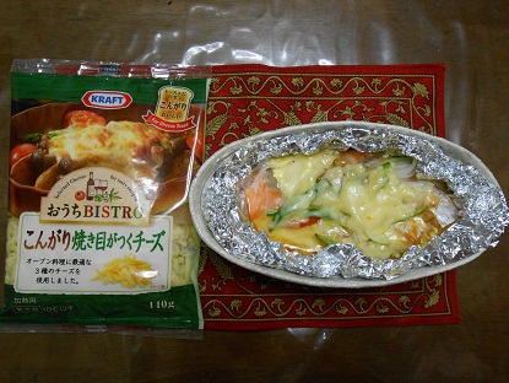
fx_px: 442
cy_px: 192
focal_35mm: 30
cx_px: 254
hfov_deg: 59.9
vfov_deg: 46.9
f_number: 3.8
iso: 400
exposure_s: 1/30
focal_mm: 5.3
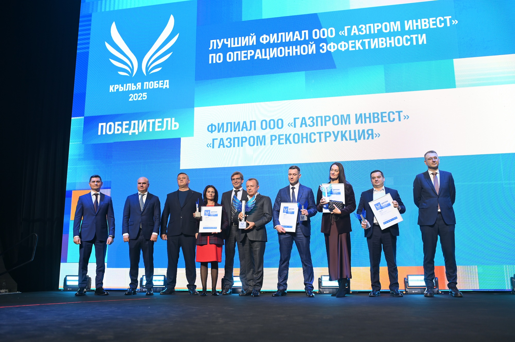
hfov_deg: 54.5
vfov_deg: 37.8
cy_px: 171
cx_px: 258
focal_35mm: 35
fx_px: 500
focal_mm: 35
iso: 400
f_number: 2.2
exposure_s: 1/125
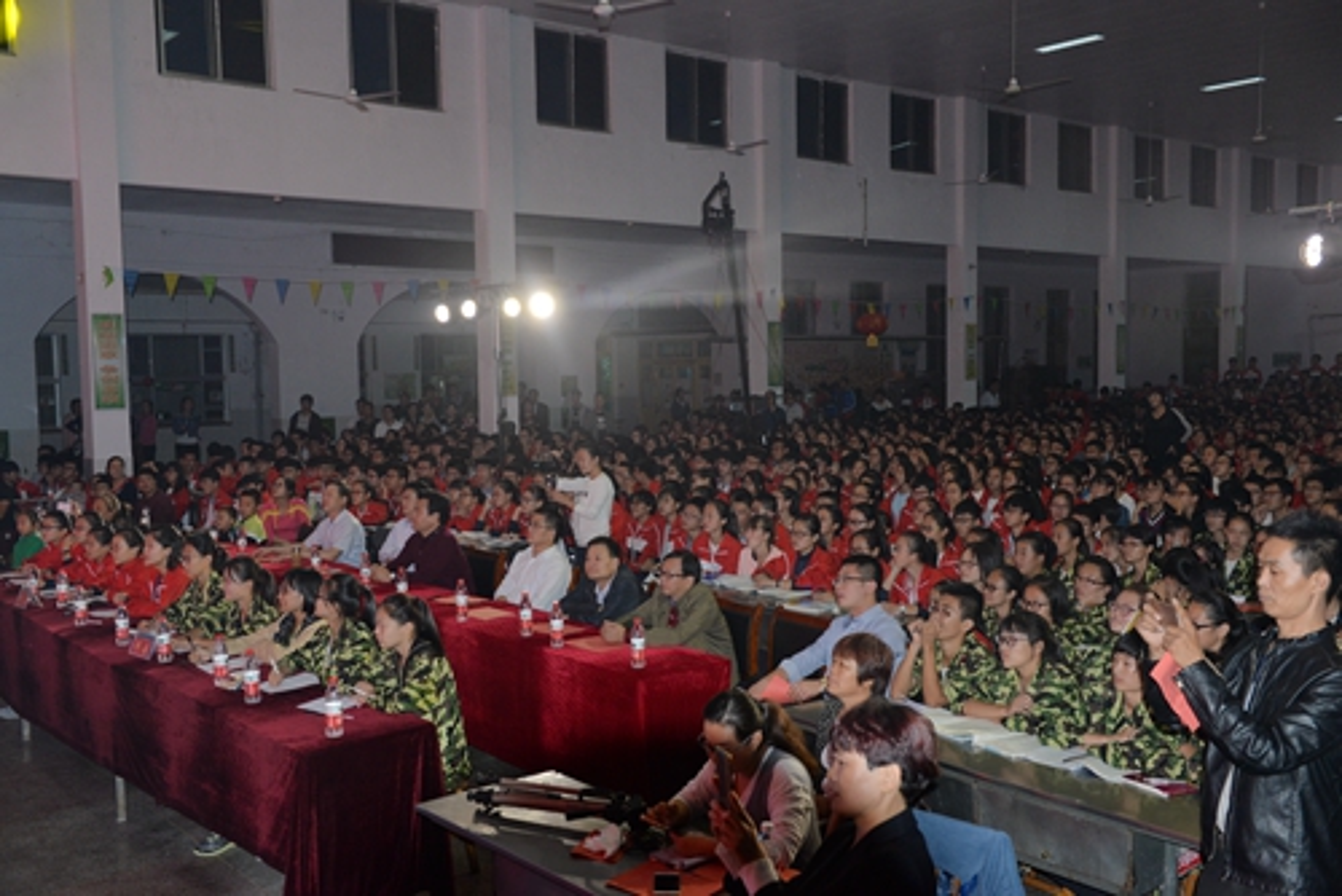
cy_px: 448
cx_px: 671
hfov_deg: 54.4
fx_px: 1305
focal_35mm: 35
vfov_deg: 37.9
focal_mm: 35
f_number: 5
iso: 800
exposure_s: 1/200
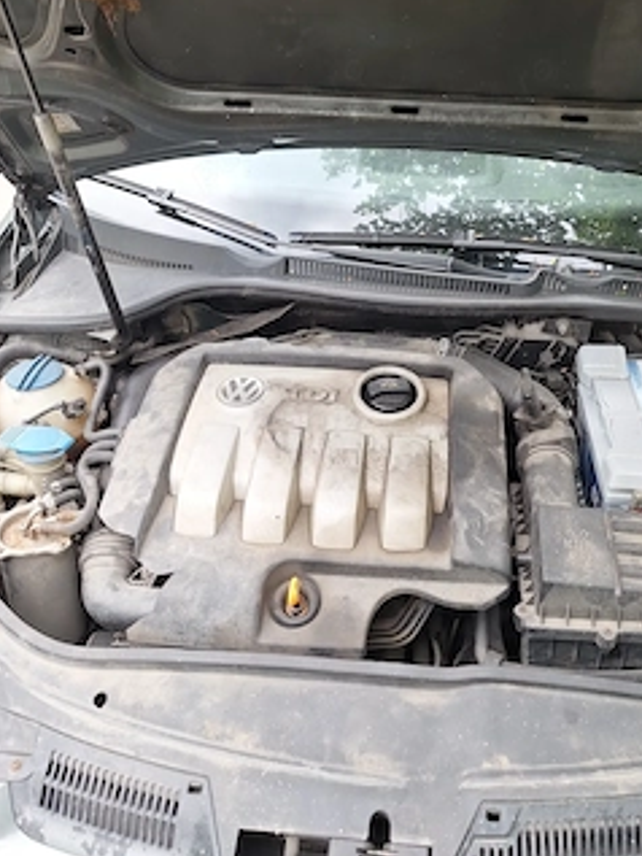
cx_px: 372
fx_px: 717
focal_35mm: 29
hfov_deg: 48.1
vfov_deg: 61.4
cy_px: 373
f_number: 1.8
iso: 40
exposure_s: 1/102
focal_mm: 5.54
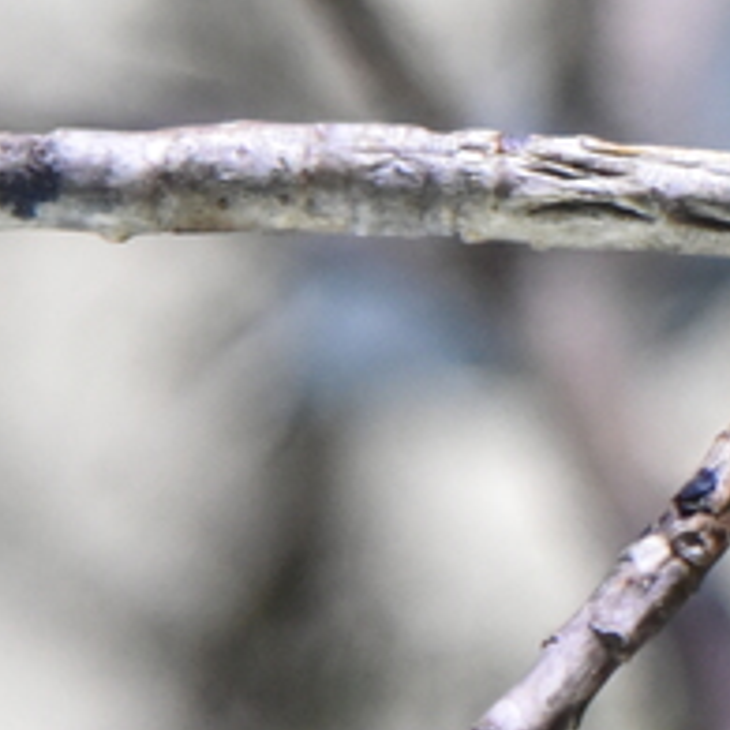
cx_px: 1625
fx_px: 15938
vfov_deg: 2.6
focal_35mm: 668
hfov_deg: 2.6
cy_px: -277
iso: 4500
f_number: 4
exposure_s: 1/250
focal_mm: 120
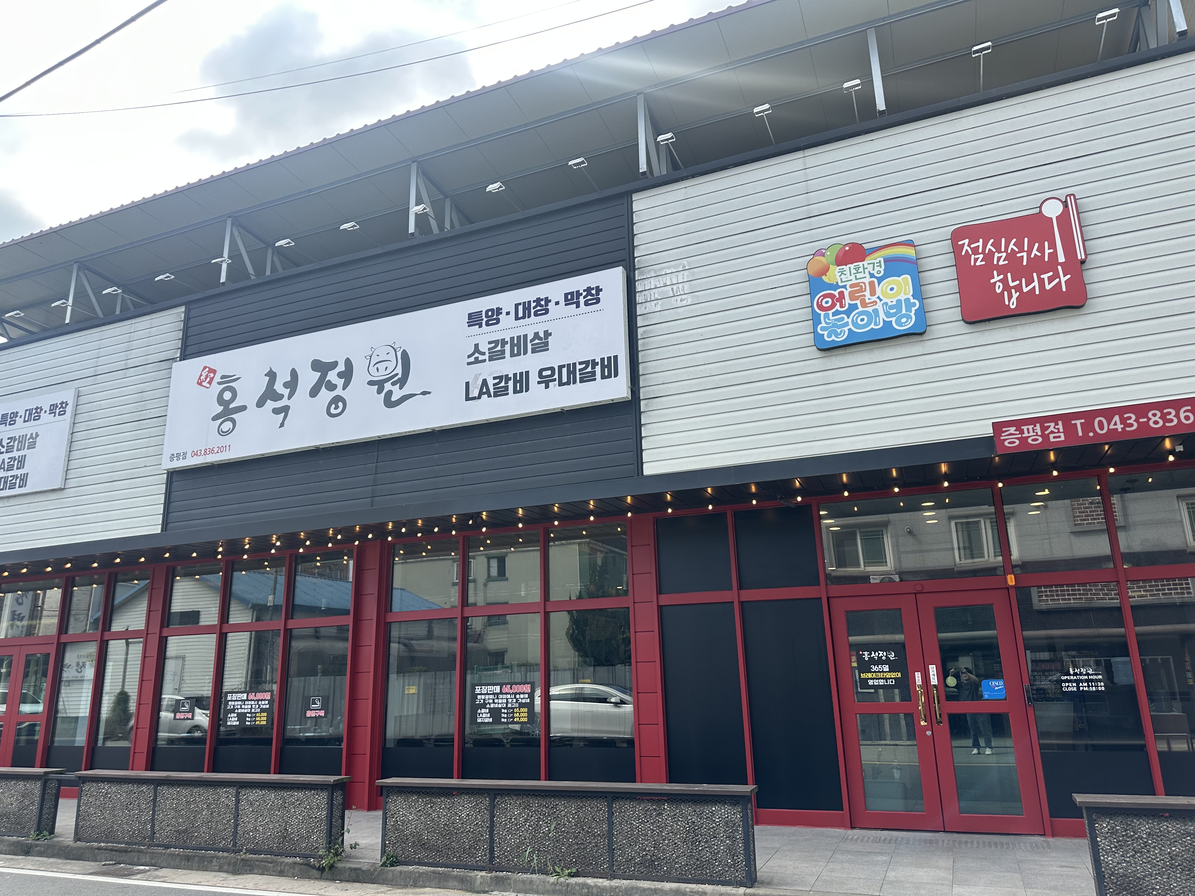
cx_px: 598
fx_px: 829
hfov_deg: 71.6
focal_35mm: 24
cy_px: 448
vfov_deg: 56.8
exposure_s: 1/1779
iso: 80
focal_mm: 6.86
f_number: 1.78
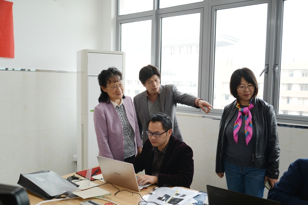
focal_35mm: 32
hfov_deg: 58.7
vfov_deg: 41.1
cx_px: 154
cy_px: 102
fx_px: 274
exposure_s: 1/40
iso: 200
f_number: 4
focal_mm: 32
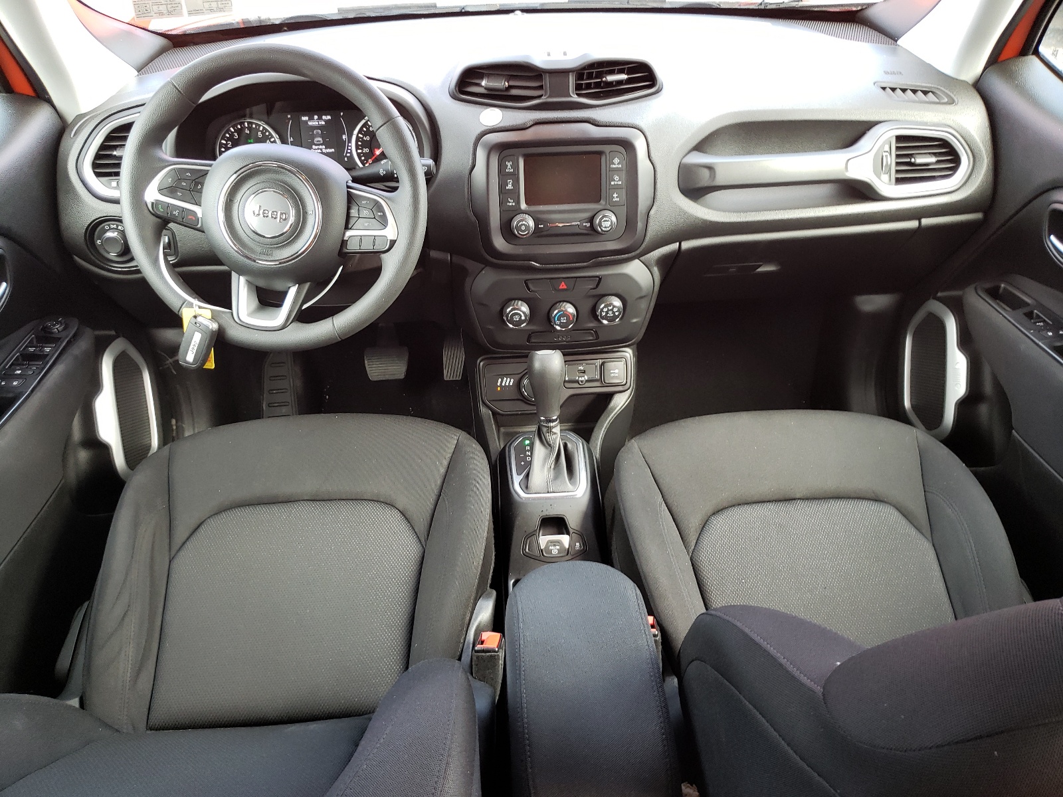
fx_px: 798
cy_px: 398
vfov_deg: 53.1
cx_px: 532
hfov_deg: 67.3
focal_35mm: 26
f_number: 1.5
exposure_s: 1/60.2
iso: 81
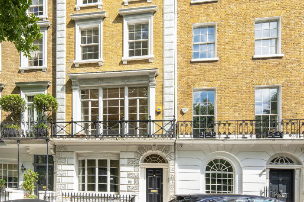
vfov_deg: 64.1
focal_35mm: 19
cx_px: 124
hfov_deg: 86.0
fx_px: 160
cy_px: 84
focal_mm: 13
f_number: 8
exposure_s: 1/500
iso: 400
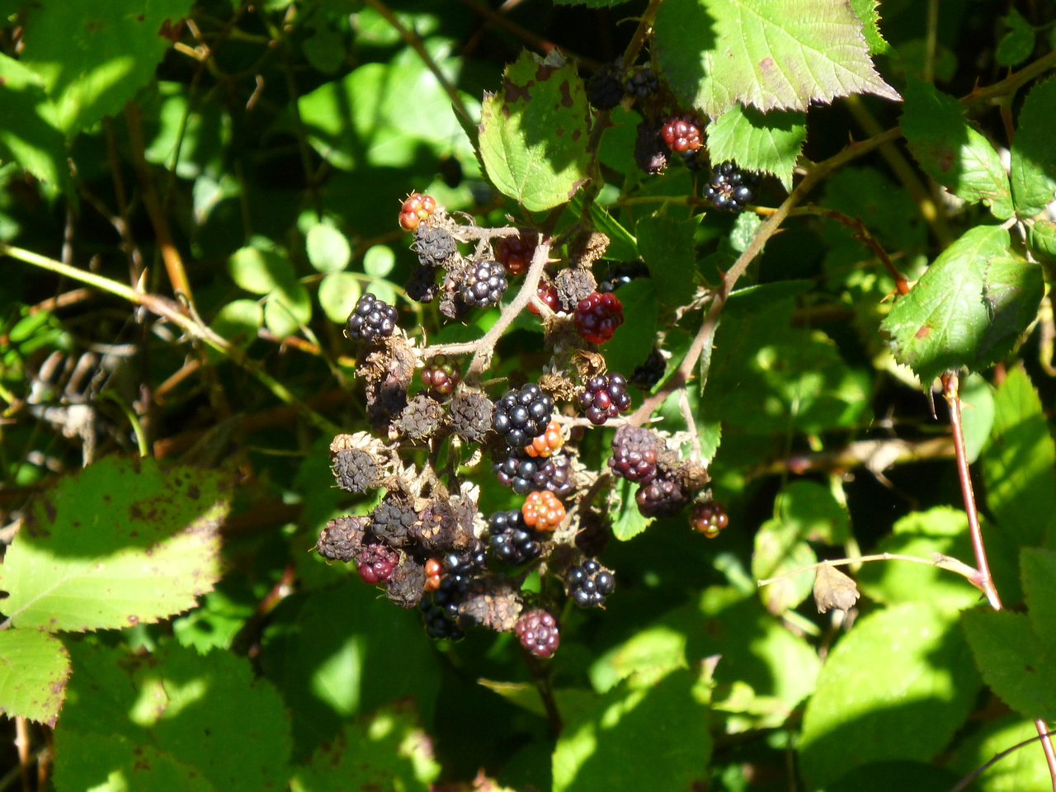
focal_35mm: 250
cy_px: 396
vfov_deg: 5.9
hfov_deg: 7.9
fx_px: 7627
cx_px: 528
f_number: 5.9
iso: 200
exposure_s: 1/125
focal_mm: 36
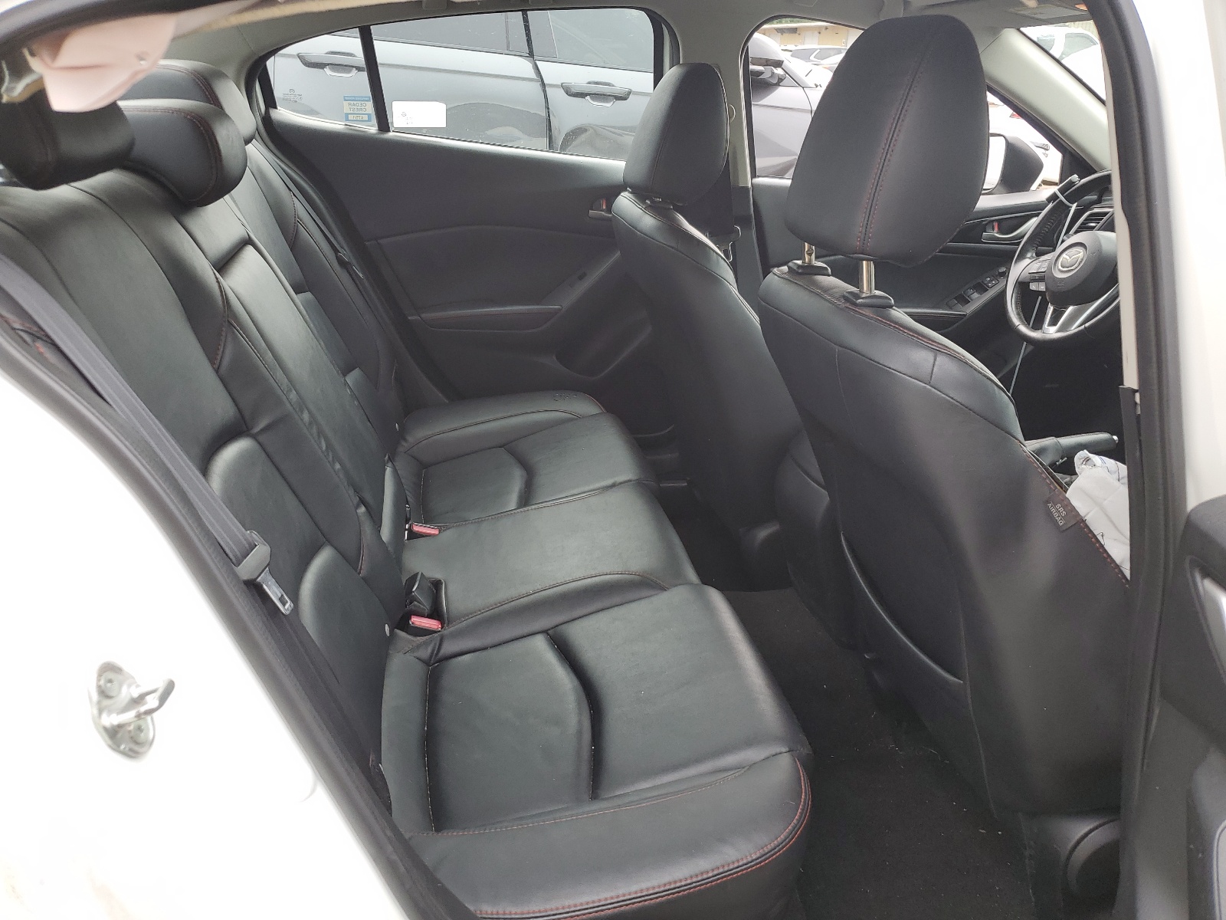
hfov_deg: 67.3
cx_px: 613
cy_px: 460
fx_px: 921
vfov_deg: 53.1
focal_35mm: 26
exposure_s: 1/182
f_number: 1.5
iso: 50
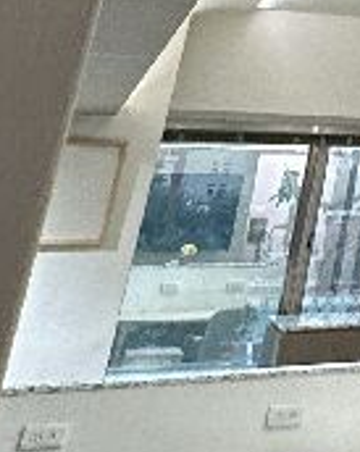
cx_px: 912
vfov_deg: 19.1
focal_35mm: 86
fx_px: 1148
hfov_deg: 12.8
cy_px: -252
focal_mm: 2.22
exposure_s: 1/120
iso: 125
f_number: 2.2
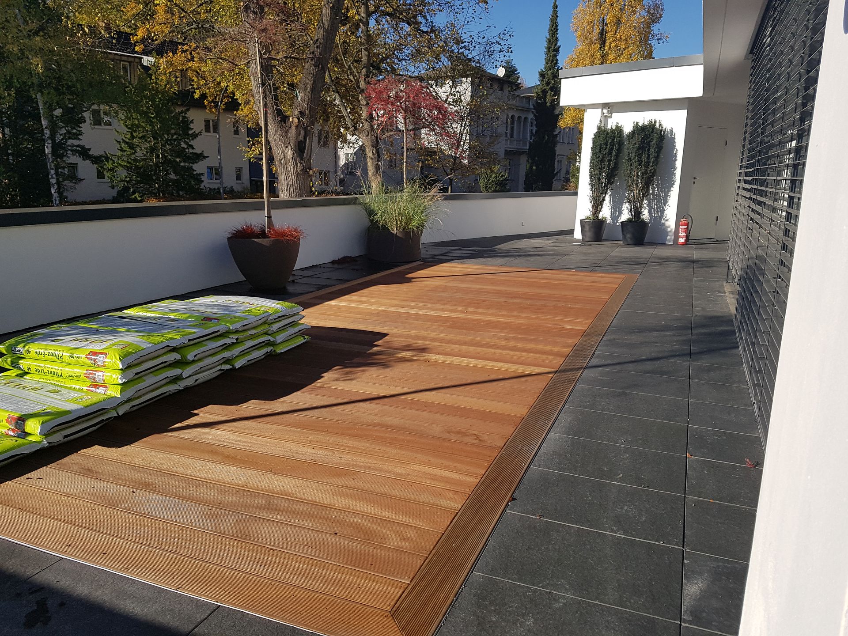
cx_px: 424
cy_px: 318
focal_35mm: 26
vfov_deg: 53.1
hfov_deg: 67.3
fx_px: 637
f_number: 1.7
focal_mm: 4.2
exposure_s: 1/3264
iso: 50
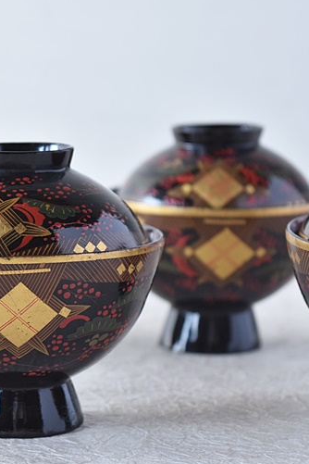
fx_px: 1697
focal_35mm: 132
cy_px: 227
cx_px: 6
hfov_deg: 10.3
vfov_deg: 15.6
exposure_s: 1/3
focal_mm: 55
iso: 400
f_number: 5.6
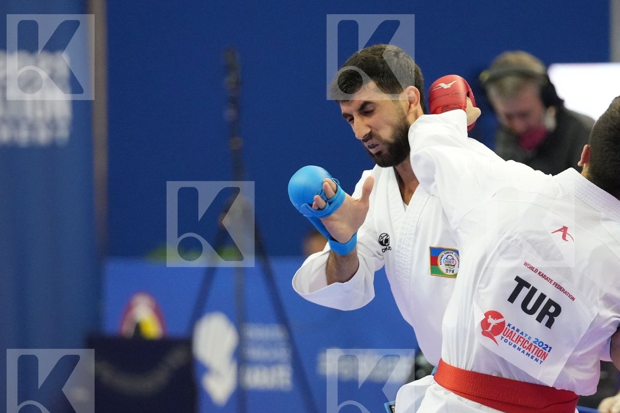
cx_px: 371
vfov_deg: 3.6
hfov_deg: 5.4
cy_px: 224
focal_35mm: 384
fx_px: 6612
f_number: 2.8
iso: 4000
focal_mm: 187
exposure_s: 1/1000
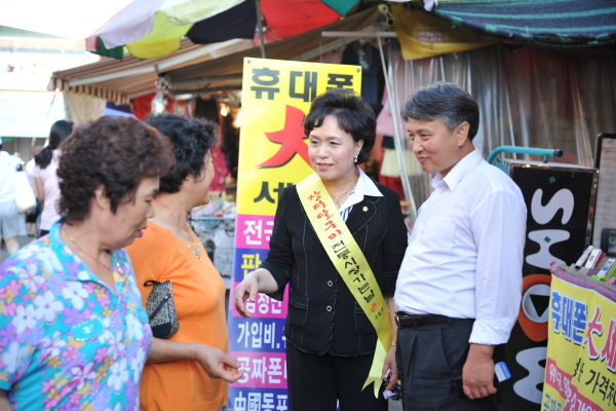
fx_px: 992
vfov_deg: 23.4
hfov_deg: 34.5
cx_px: 308
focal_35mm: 58
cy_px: 206
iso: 200
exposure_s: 1/125
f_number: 4
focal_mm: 58
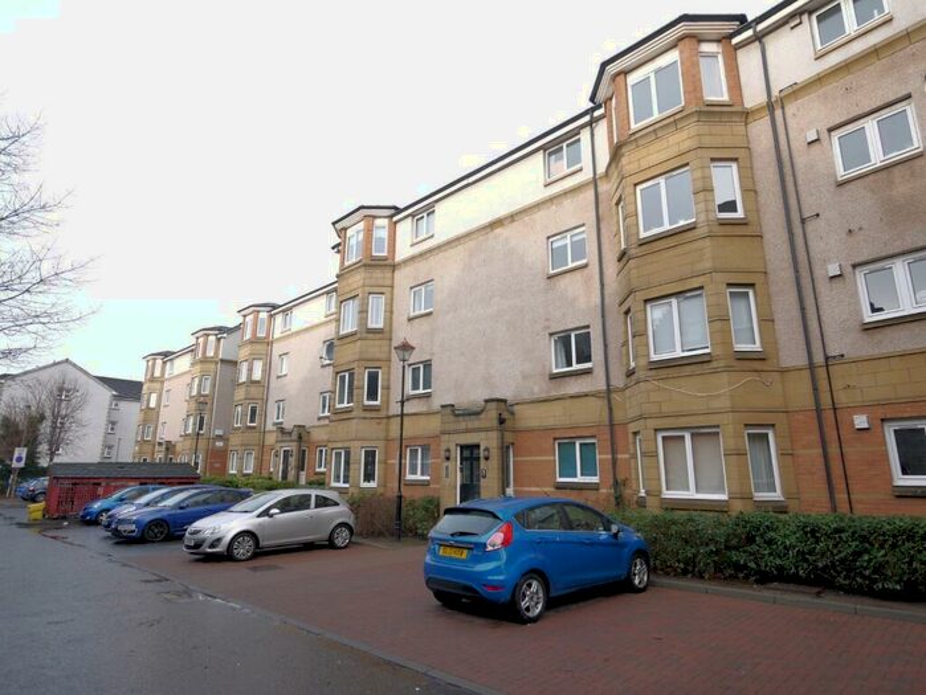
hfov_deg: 81.7
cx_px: 463
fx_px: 535
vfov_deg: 66.0
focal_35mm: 20
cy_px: 348
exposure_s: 1/80
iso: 200
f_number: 4
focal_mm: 10
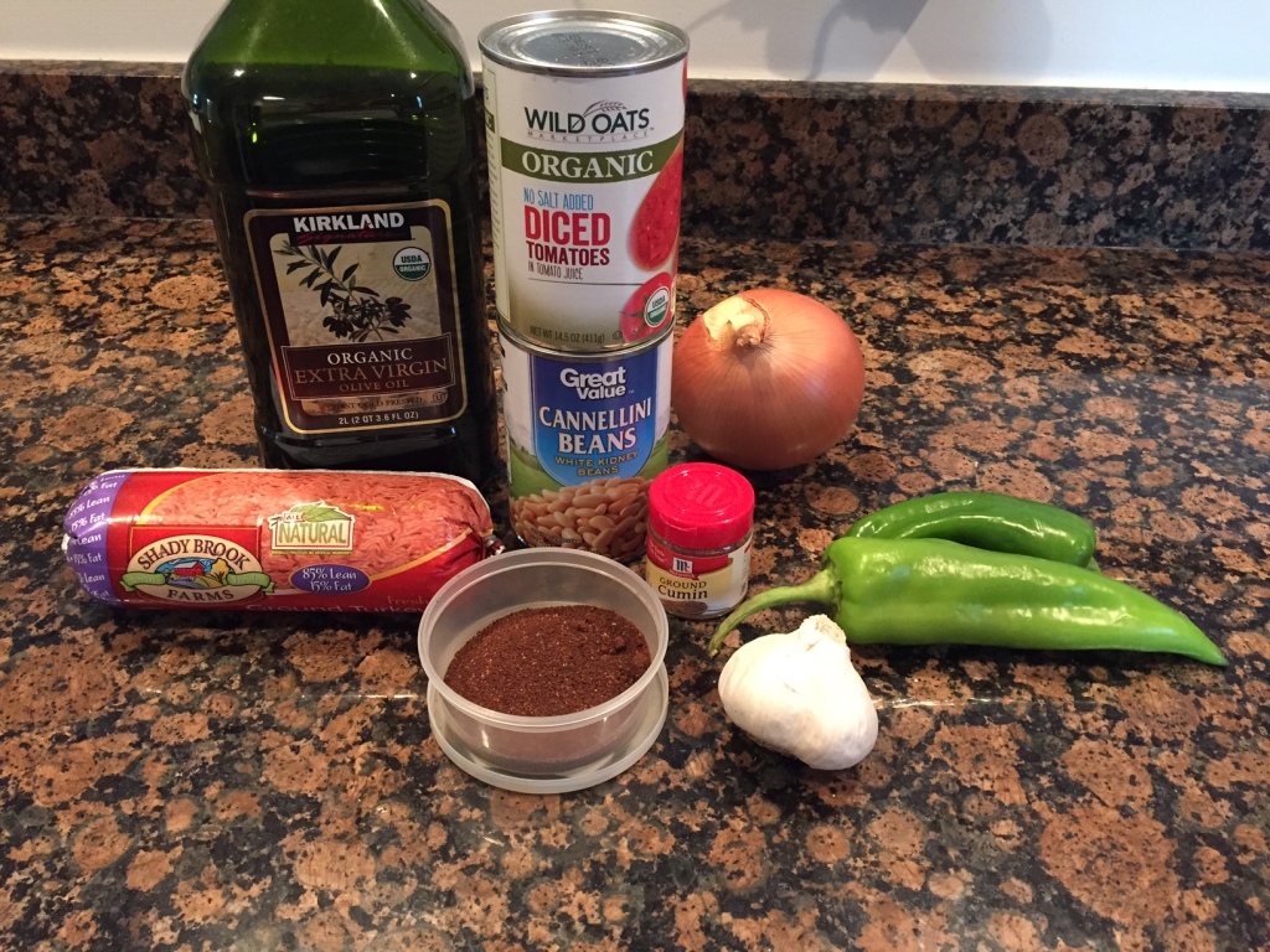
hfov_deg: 61.7
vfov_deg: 48.2
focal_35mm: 29
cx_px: 635
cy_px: 476
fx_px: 1064
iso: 250
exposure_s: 1/20
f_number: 2.2
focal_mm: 4.15
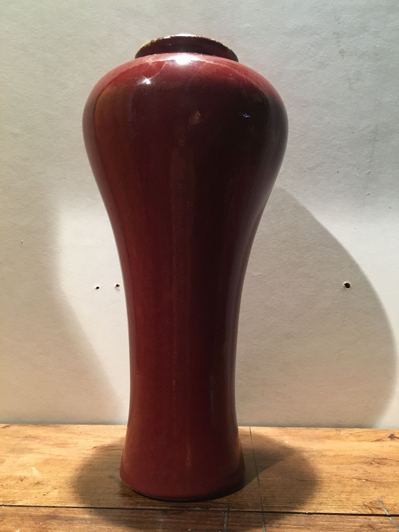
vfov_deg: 61.7
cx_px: 200
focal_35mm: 29
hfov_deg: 48.2
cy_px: 266
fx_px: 446
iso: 200
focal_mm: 4.15
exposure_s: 1/20
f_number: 2.2
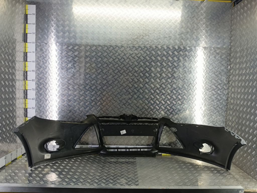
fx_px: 171
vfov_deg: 58.9
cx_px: 128
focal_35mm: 23
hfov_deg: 73.9
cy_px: 96
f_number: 1.6
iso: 146
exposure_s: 1/50
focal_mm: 4.11
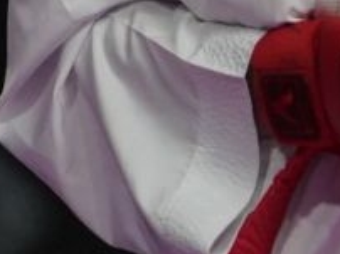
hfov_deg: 0.8
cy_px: -365
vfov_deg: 0.6
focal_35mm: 2575
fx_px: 25262
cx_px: 786
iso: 800
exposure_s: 1/1000
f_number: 2.8
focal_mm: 200
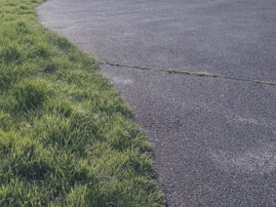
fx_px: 303
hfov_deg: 48.6
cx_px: 106
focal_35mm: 38
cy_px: -37
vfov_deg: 31.9
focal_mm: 2.22
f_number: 2.2
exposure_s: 1/3906
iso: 40
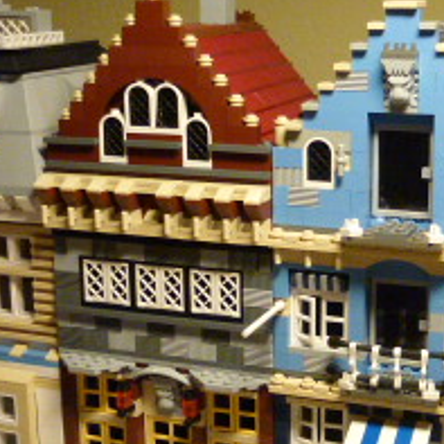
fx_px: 1001
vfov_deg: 25.0
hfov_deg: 25.0
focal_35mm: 69
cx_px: 255
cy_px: 237
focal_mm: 4.3
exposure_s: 1/40
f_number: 3.3
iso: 400
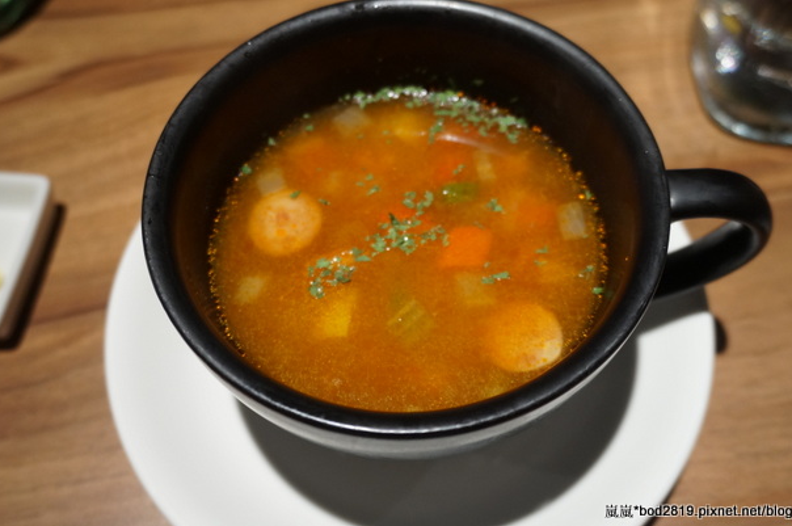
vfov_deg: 36.3
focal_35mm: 37
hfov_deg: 52.5
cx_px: 395
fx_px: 803
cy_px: 258
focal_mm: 23
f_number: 4
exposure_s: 1/60
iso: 1000
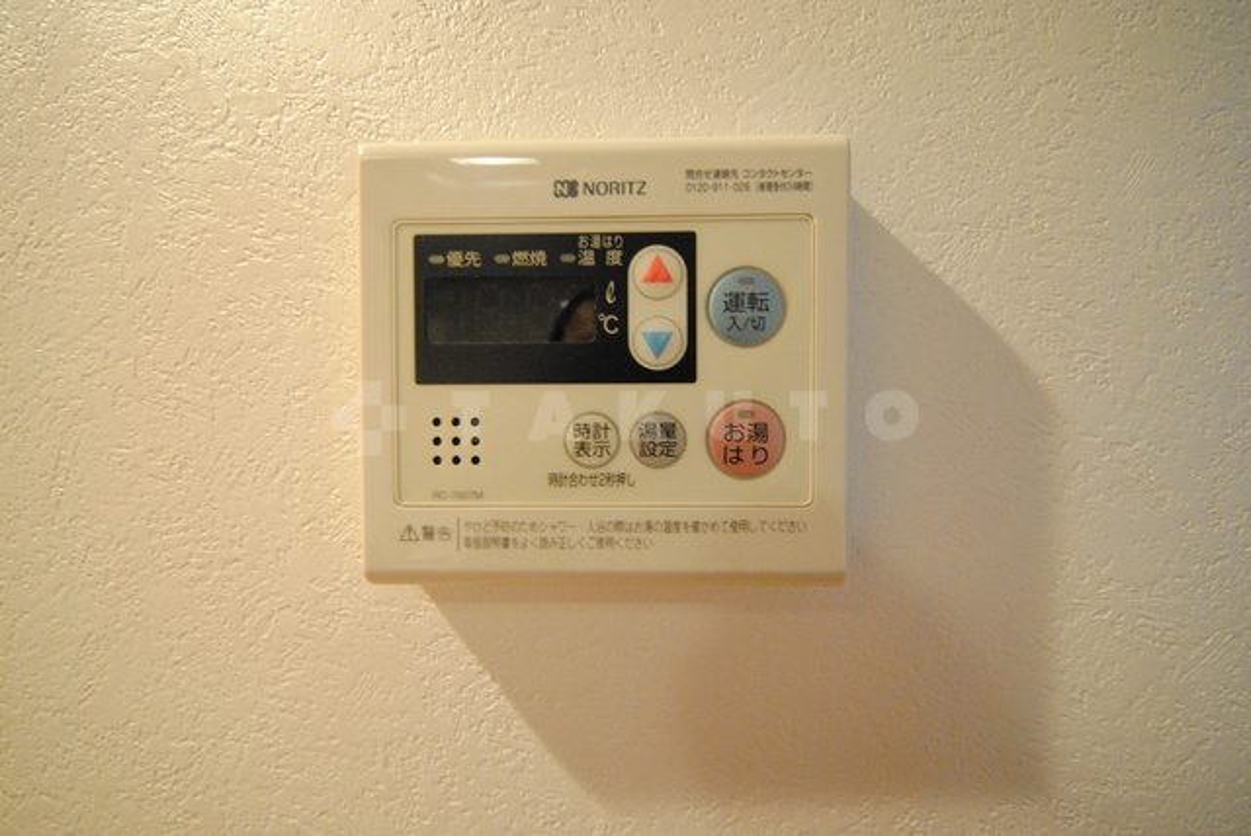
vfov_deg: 86.7
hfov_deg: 109.3
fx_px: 443
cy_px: 418
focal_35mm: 13
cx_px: 626
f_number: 4.5
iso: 1600
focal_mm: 8.5
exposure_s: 1/20
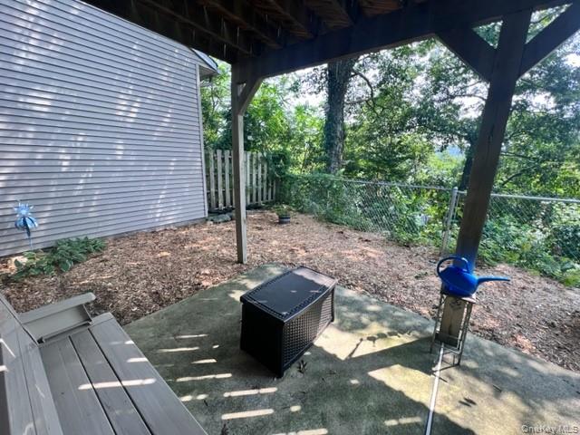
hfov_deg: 106.2
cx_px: 290
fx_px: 218
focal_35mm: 13
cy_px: 218
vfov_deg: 89.9
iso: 32
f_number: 1.8
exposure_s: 1/153
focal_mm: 1.57
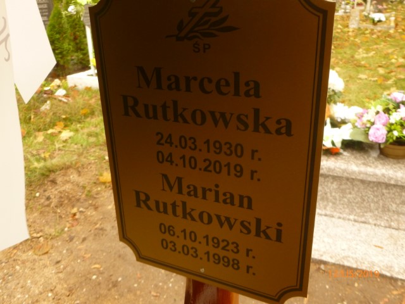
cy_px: 152
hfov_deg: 60.0
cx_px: 202
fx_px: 351
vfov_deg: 46.8
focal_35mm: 30
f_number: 3.4
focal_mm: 5.4
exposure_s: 1/50
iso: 200
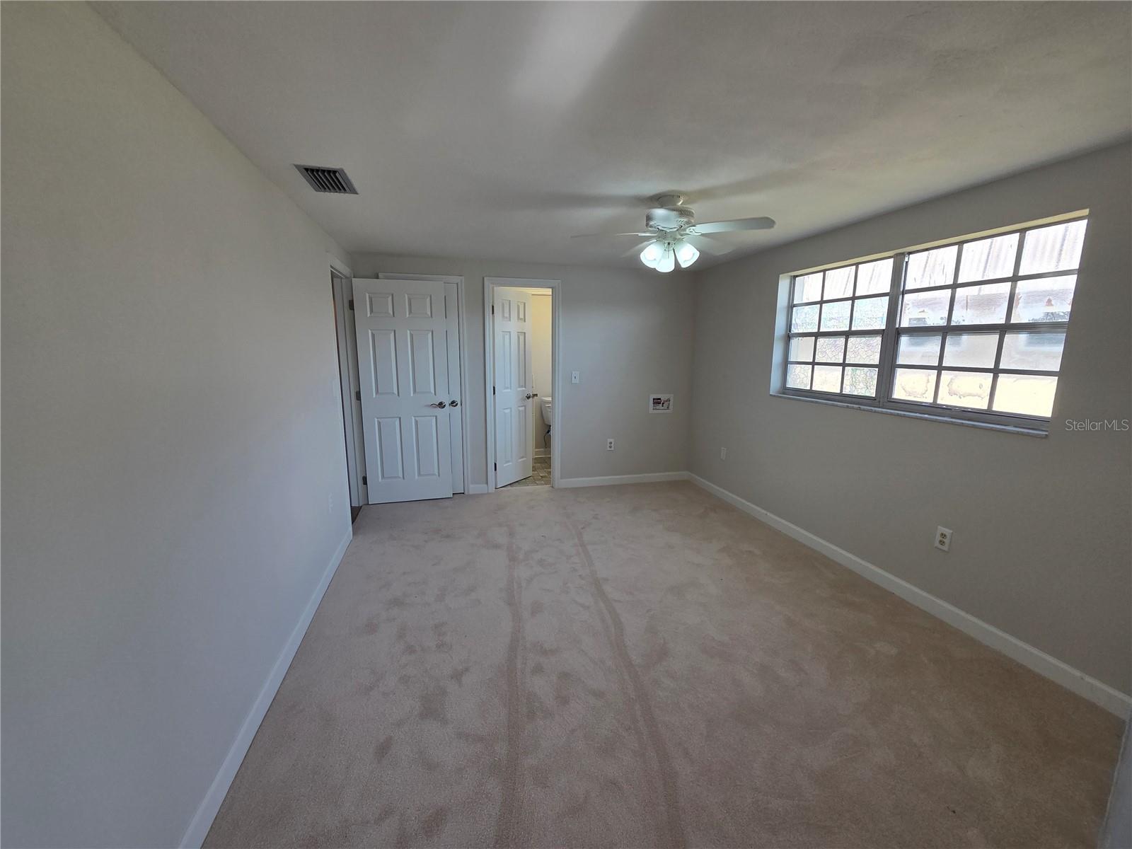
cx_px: 566
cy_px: 424
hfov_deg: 106.2
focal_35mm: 13
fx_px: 425
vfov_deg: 89.9
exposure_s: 1/120
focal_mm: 2.2
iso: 64
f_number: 2.2
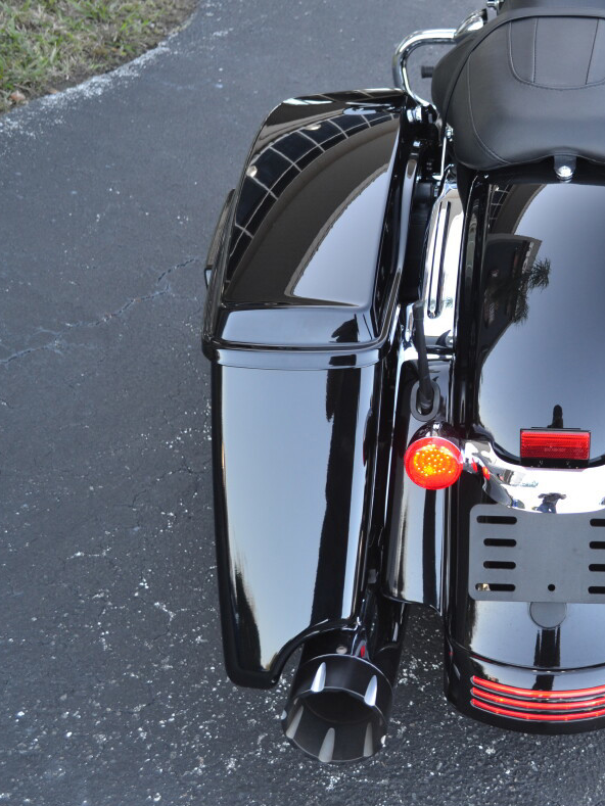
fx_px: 1328
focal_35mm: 57
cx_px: 555
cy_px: 400
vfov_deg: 33.8
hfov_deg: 24.8
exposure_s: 1/100
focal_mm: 26
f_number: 5
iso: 400
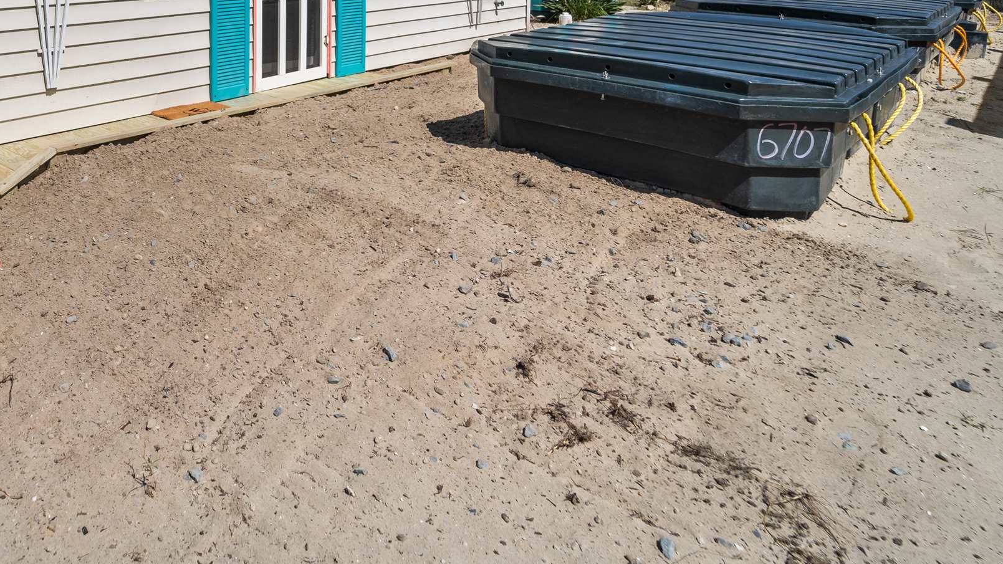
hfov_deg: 63.5
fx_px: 745
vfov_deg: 35.3
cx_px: 239
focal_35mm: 28
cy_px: -62
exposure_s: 1/640
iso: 100
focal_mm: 14
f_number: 8
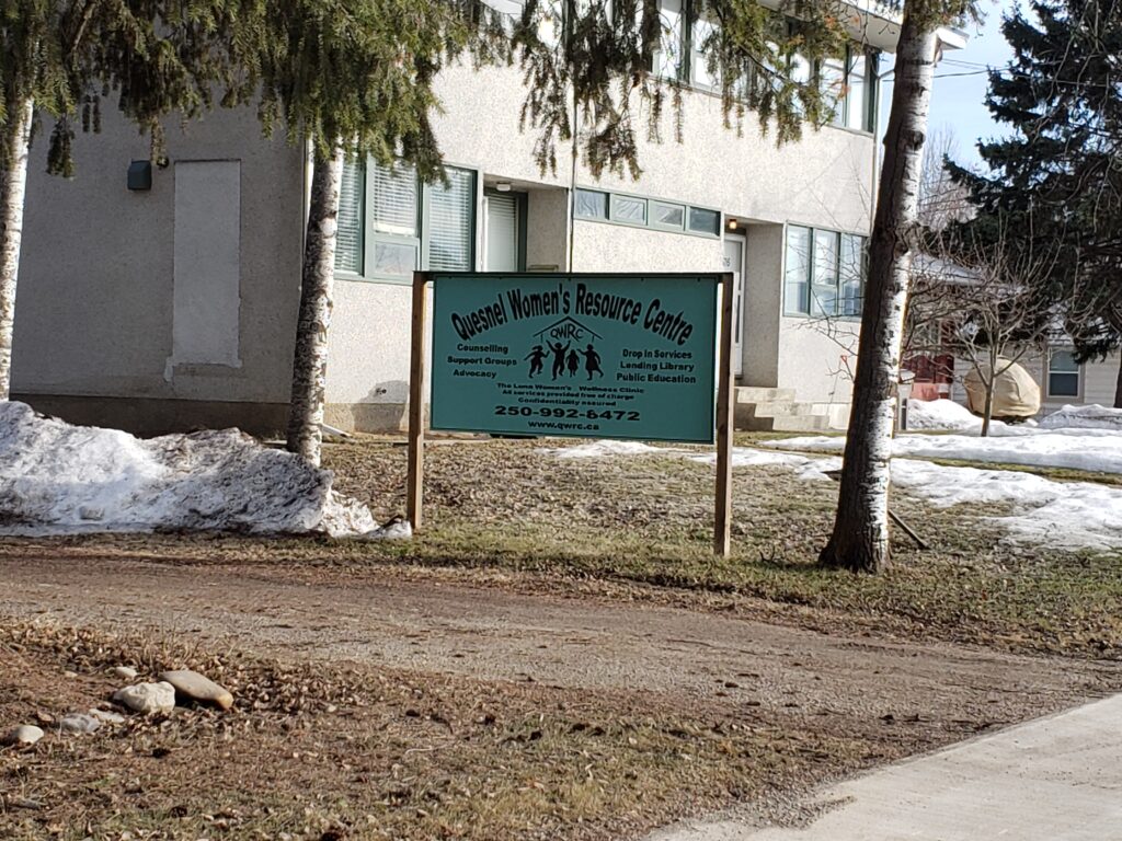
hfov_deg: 67.3
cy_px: 420
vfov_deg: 53.1
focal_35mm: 26
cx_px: 561
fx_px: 843
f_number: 2.4
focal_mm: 4.3
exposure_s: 1/693
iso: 50
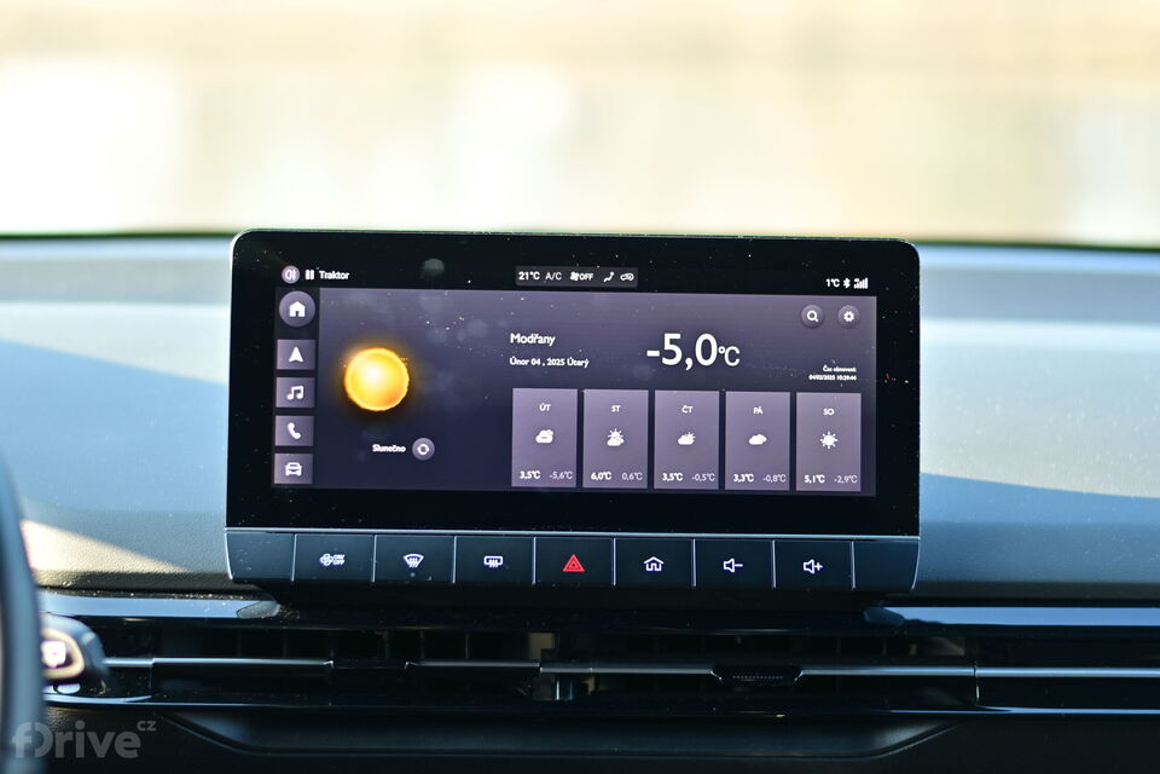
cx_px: 580
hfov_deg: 27.0
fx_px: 2416
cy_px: 387
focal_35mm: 75
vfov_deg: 18.2
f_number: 1.8
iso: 100
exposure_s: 1/160
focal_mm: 50
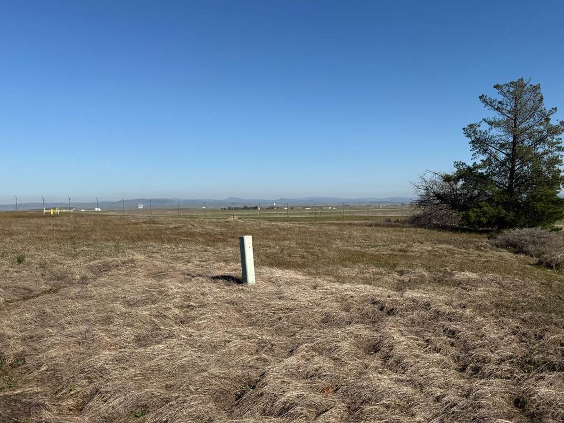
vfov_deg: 48.2
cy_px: 231
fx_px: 472
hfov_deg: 61.7
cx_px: 289
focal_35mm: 29
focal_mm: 6.76
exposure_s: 1/6711
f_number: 1.78
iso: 80
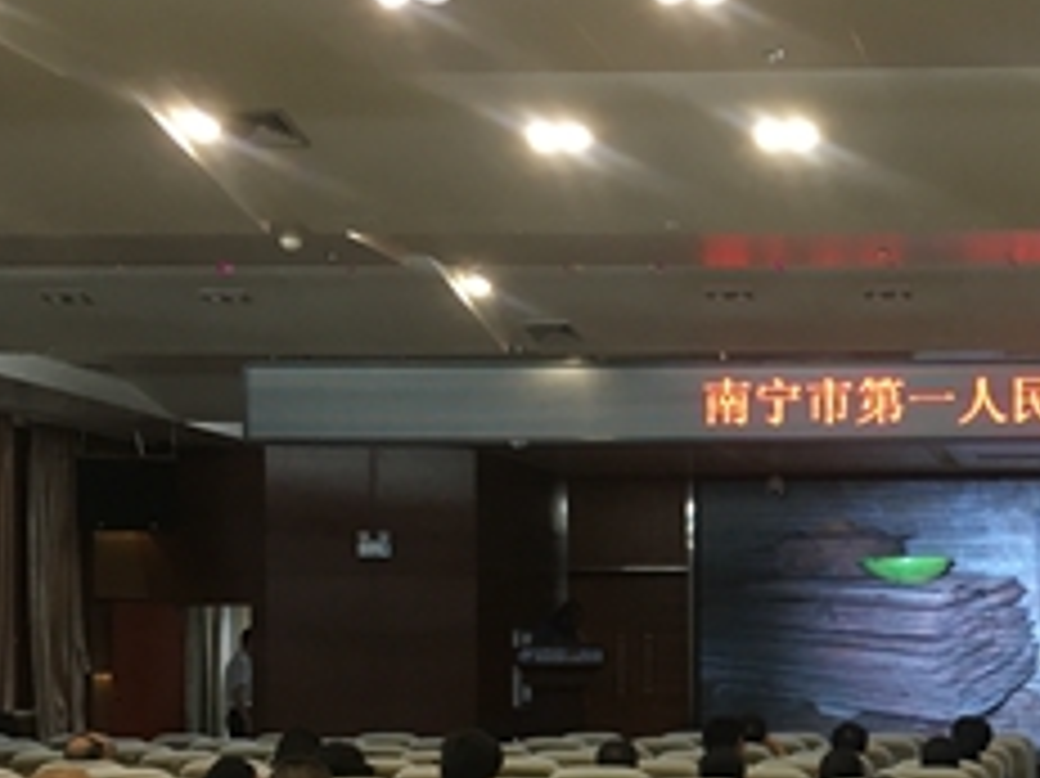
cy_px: 657
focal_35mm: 67
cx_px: 1074
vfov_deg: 21.6
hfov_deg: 27.1
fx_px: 2012
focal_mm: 4.15
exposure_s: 1/33
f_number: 2.2
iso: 100
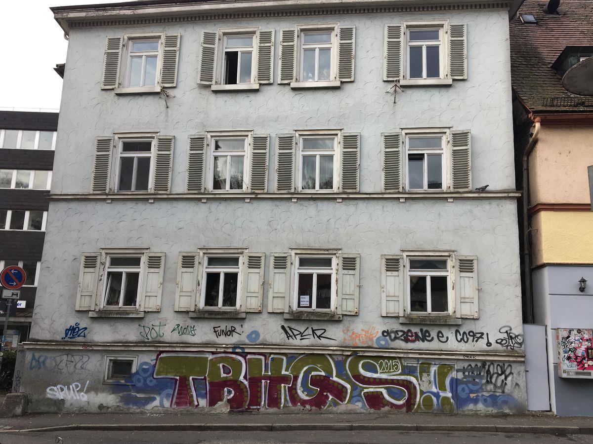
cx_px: 296
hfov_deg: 61.7
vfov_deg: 48.2
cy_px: 222
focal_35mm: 29
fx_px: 497
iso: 25
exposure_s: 1/142
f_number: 2.2
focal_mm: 4.15
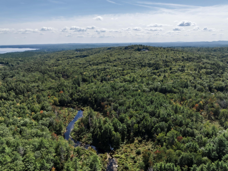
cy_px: 86
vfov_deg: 56.8
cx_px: 114
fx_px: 158
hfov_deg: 71.6
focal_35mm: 24
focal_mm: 12.29
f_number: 2.8
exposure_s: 1/500
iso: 100
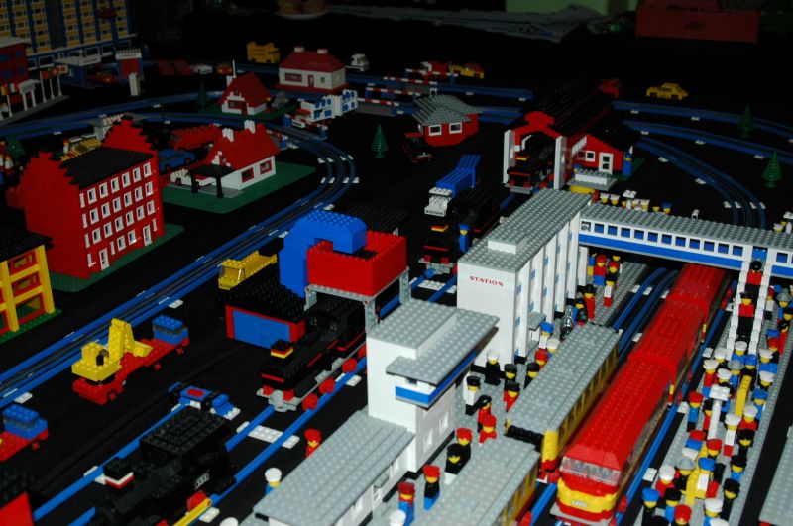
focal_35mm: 42
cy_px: 263
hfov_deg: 46.5
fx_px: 924
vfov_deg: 31.8
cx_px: 396
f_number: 5.6
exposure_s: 1/125
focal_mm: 28
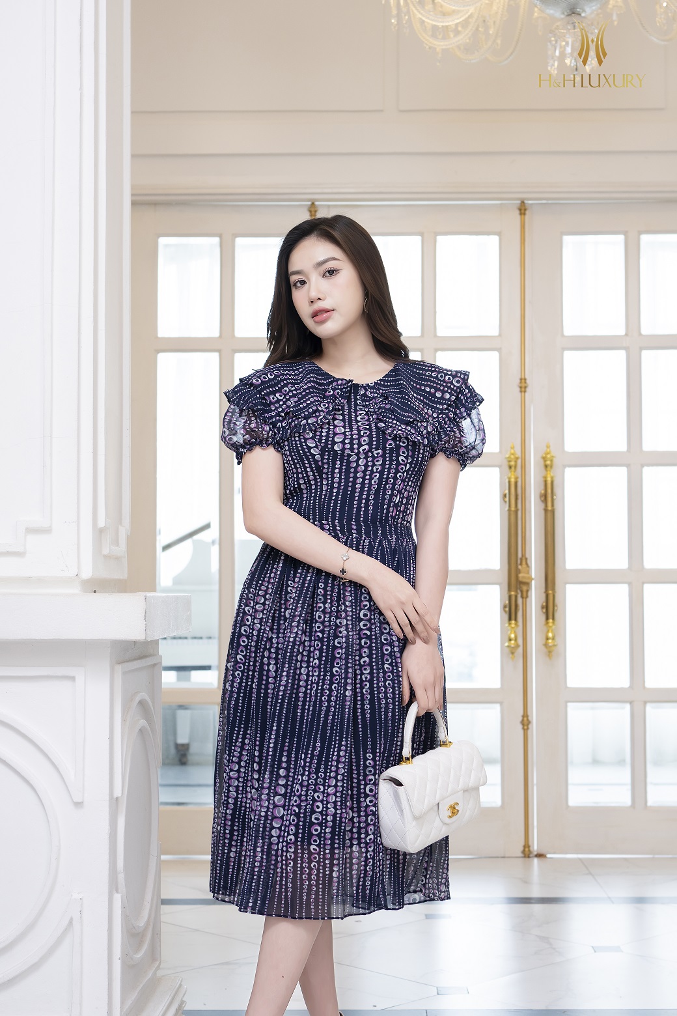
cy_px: 508
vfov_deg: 38.2
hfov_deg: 26.0
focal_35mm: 52
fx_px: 1467
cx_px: 338
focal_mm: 35
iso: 250
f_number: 4
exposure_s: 1/160
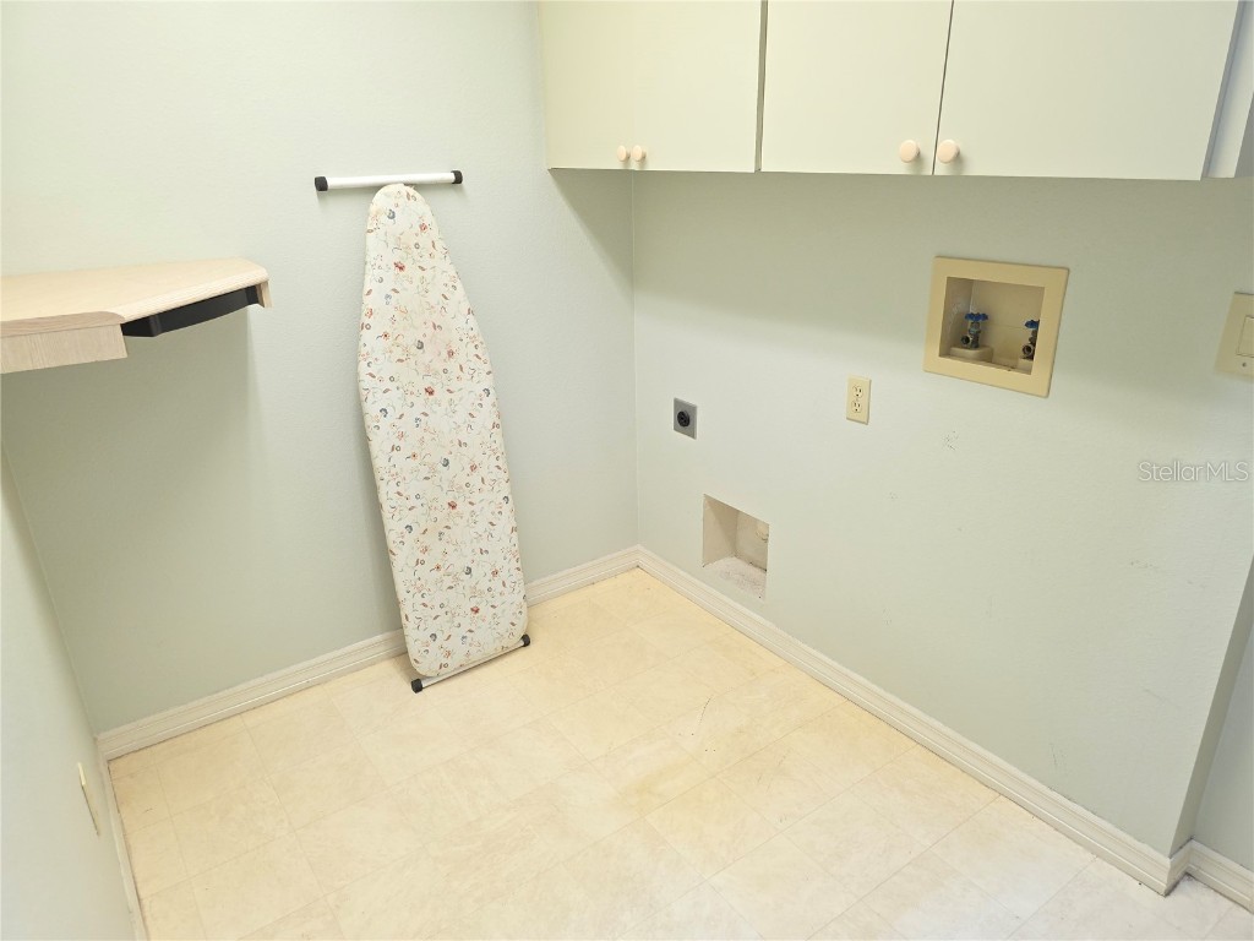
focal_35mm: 23
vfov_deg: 58.9
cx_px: 627
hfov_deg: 73.9
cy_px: 470
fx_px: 833
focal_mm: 6.3
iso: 125
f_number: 1.7
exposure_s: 1/60
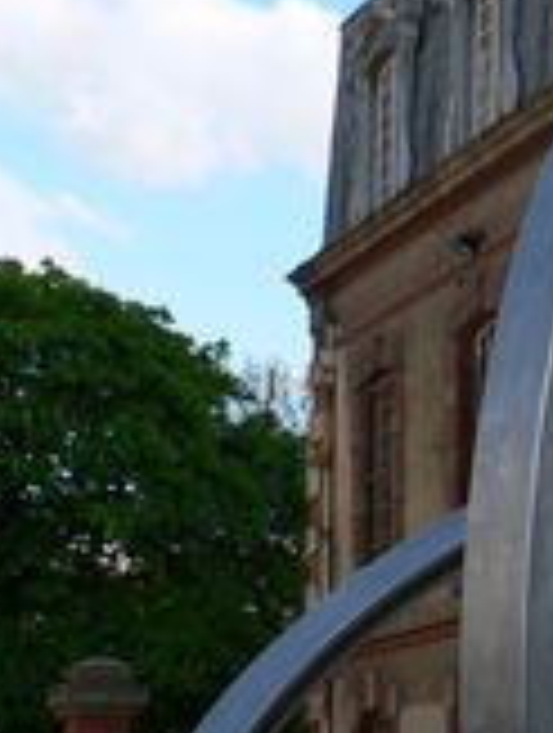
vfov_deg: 18.5
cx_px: 791
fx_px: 2228
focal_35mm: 105
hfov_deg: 13.4
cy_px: 562
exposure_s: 1/200
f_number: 4
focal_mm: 6
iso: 64
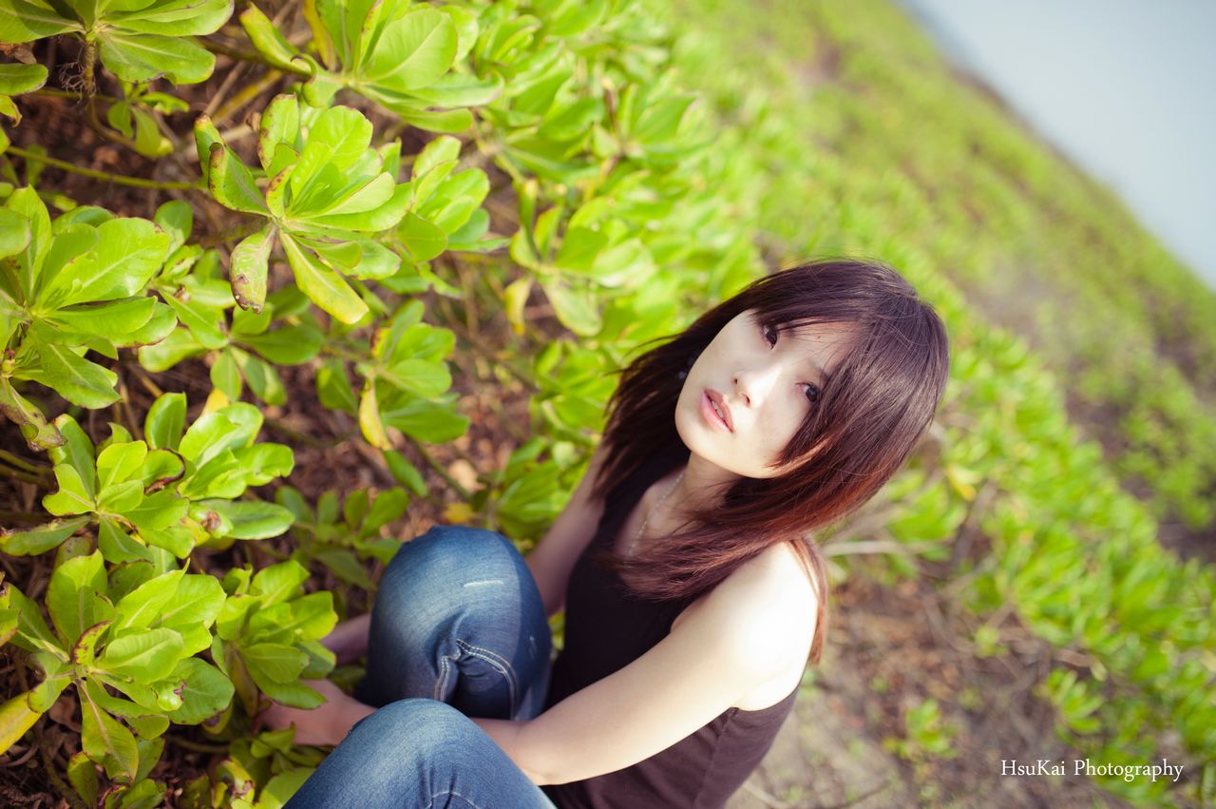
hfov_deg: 54.5
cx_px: 608
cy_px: 404
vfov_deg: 37.8
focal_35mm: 35
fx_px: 1181
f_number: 2.2
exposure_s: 1/2000
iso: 100
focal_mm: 35
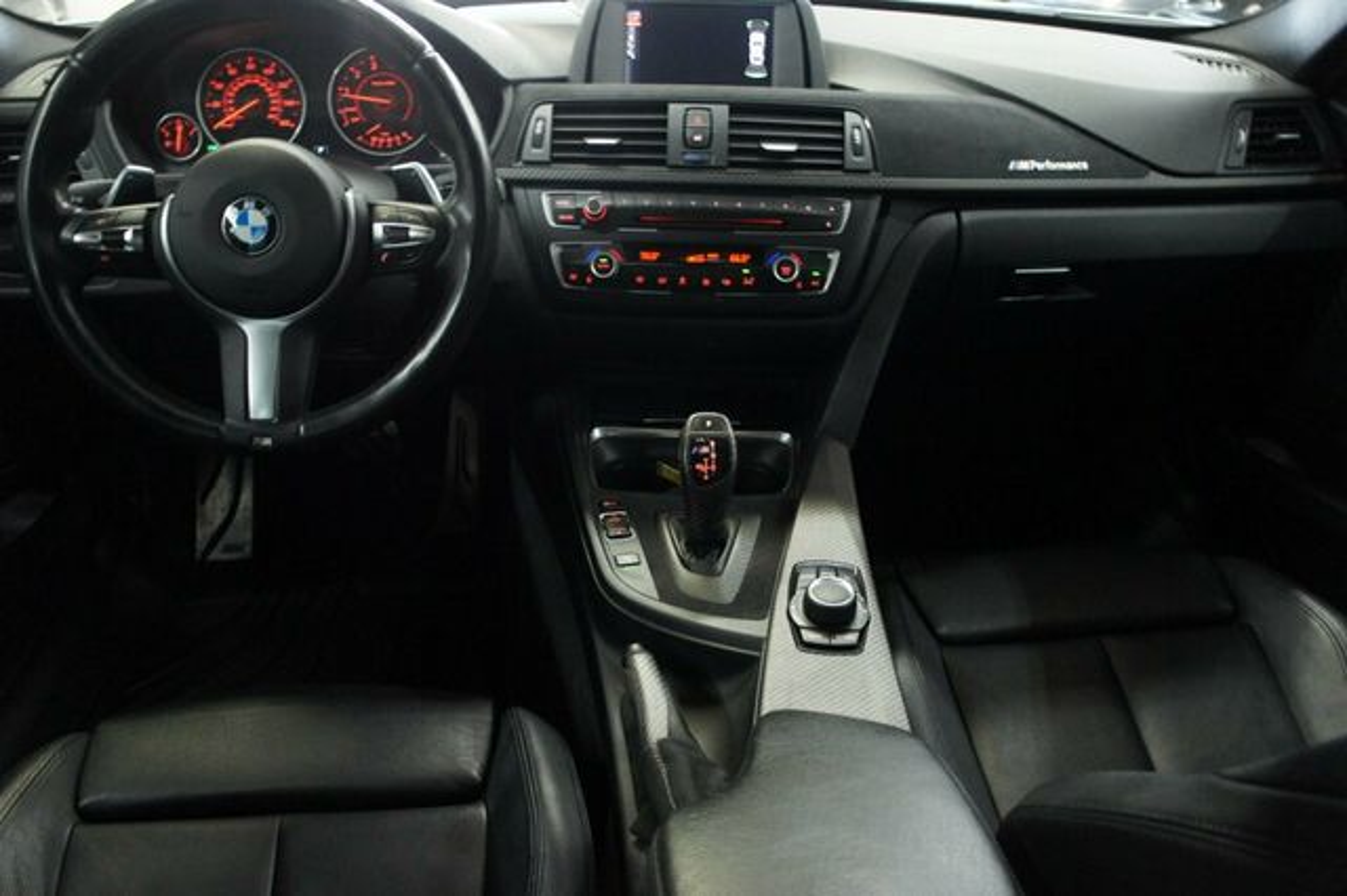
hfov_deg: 67.4
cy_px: 448
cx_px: 674
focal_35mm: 27
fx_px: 1010
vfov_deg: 47.9
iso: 1600
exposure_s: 1/30
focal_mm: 18
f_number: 3.5
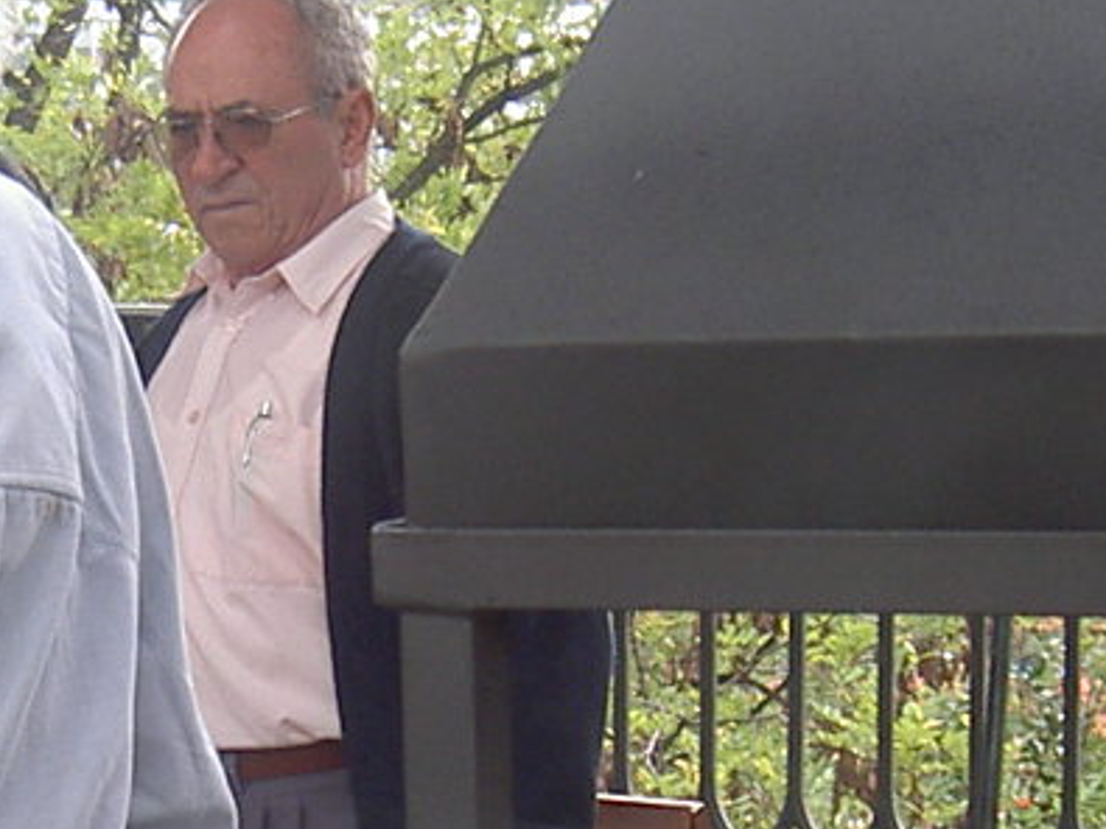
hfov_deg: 12.4
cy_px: 706
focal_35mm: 158
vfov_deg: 9.4
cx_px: 73
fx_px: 5047
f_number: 2.8
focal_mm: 8
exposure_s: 1/87
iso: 100
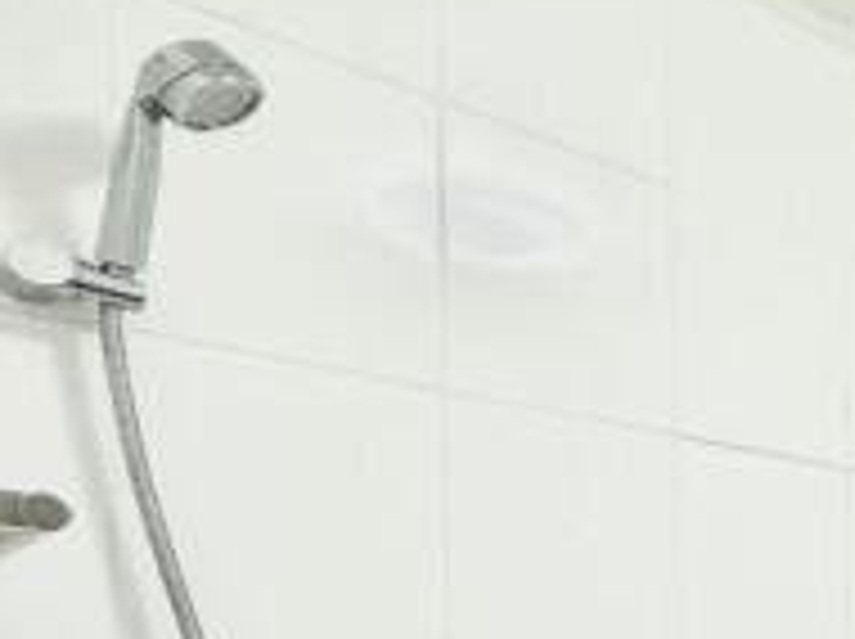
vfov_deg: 30.1
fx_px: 1061
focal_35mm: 43
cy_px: 704
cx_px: 1298
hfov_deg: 28.1
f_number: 2.2
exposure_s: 1/100
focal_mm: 2.22
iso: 200
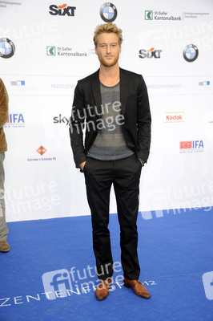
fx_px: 444
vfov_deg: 39.6
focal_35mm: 50
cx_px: 106
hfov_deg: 26.9
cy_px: 160
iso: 640
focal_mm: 50
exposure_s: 1/200
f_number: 5.6
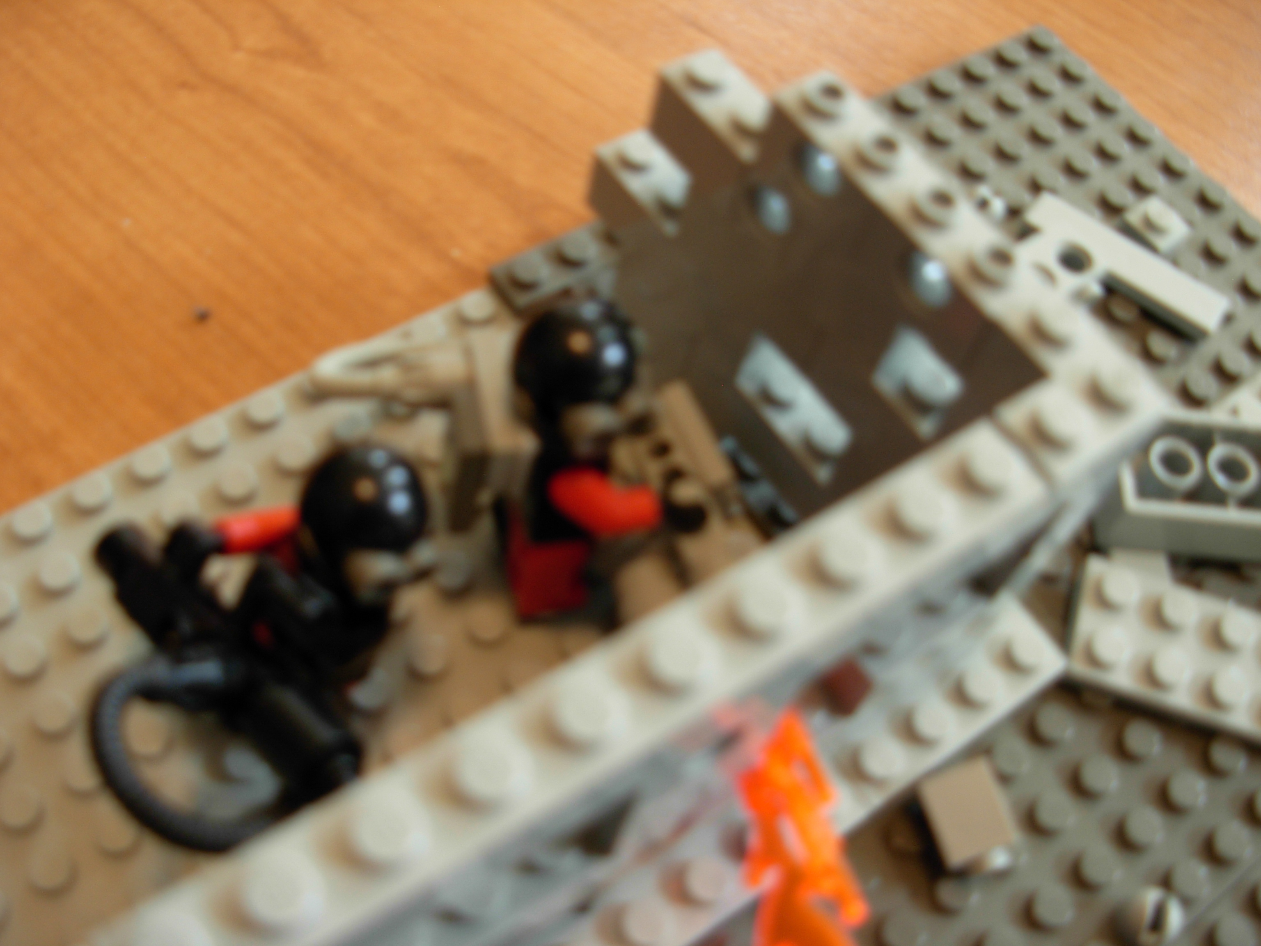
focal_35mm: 38
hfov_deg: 49.0
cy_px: 473
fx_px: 1384
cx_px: 630
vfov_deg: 37.7
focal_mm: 6.3
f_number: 2.9
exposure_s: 1/7.3
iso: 79
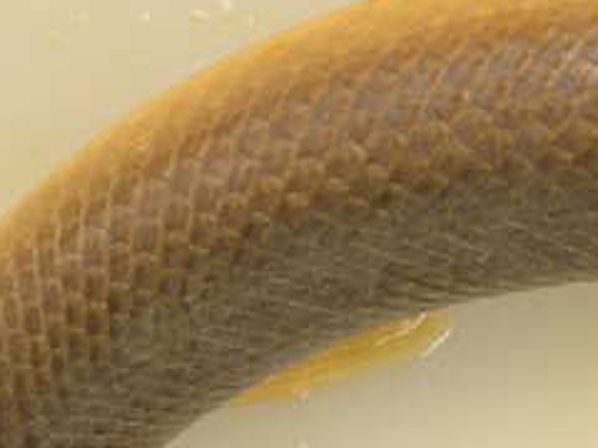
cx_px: 1007
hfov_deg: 6.7
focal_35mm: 288
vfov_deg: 5.1
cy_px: 549
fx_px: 4975
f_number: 3.5
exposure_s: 1/200
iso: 800
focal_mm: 60
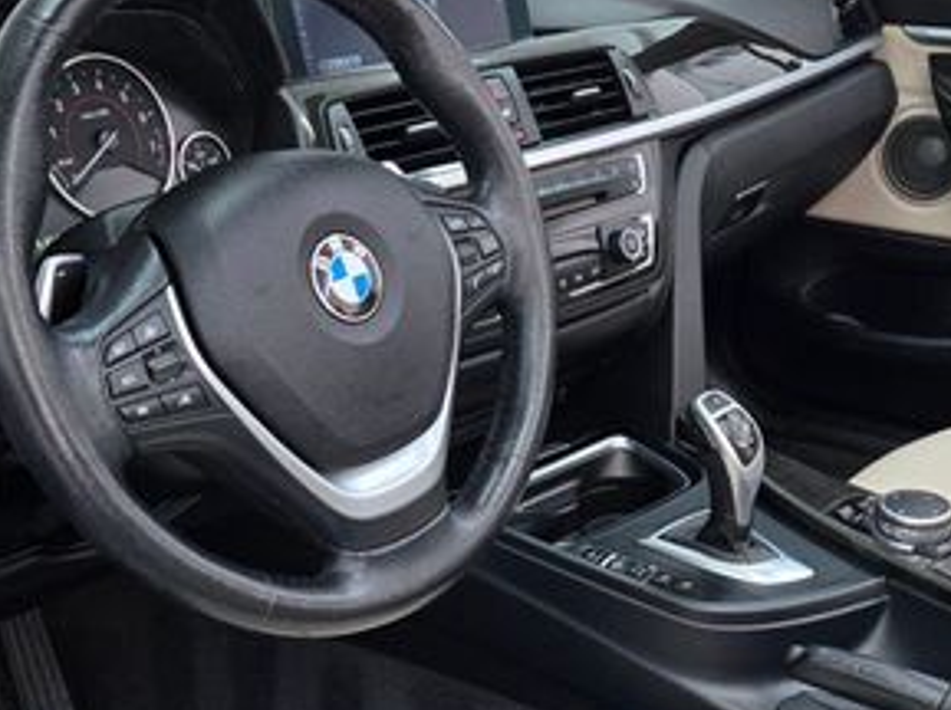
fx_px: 1399
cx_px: 517
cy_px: 595
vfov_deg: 27.8
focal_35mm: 51
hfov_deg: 37.5
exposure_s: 1/120
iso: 250
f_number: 1.8
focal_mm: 5.4
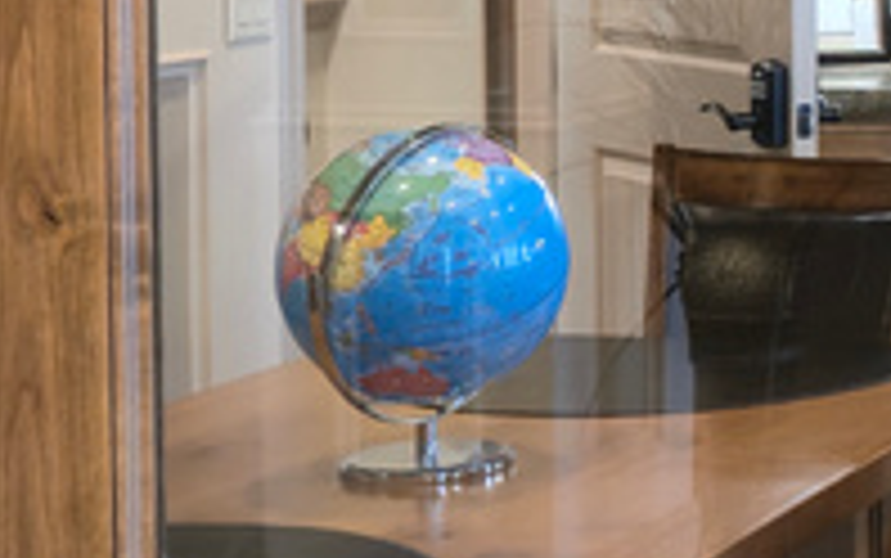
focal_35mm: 126
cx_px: 1503
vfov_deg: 10.3
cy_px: -94
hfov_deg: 14.8
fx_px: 3061
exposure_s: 1/60
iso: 160
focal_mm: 6.3
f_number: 1.7
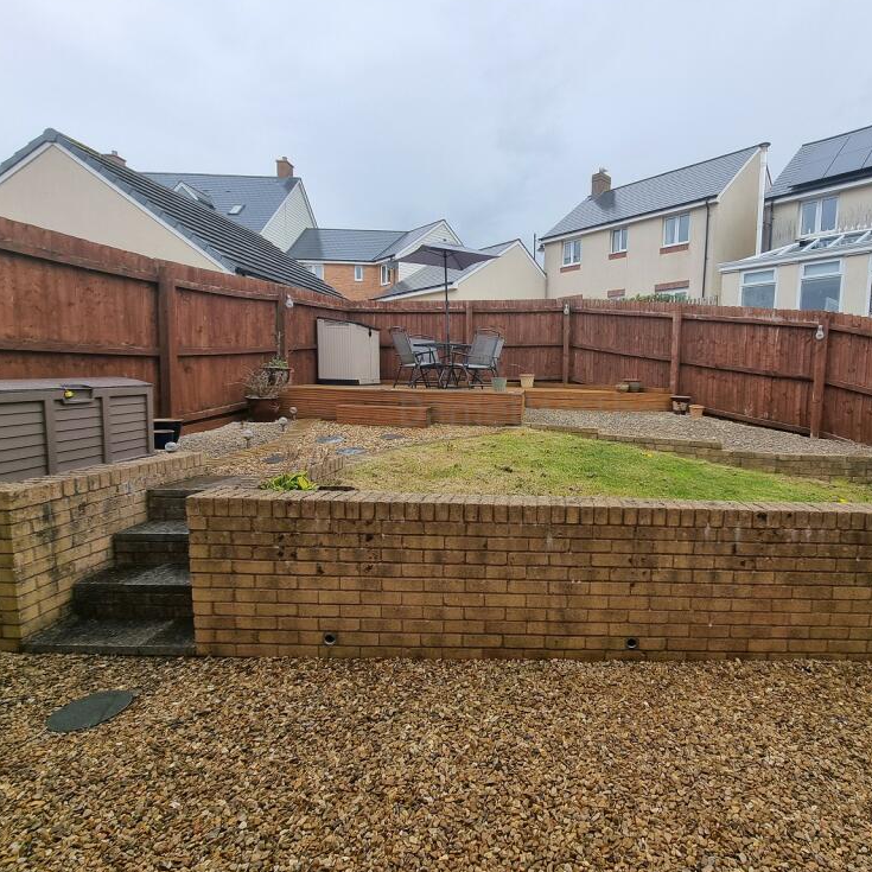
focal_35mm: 16
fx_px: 456
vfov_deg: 87.4
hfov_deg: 85.7
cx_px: 545
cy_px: 420
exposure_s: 1/1014
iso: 50
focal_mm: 2.2
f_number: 2.2
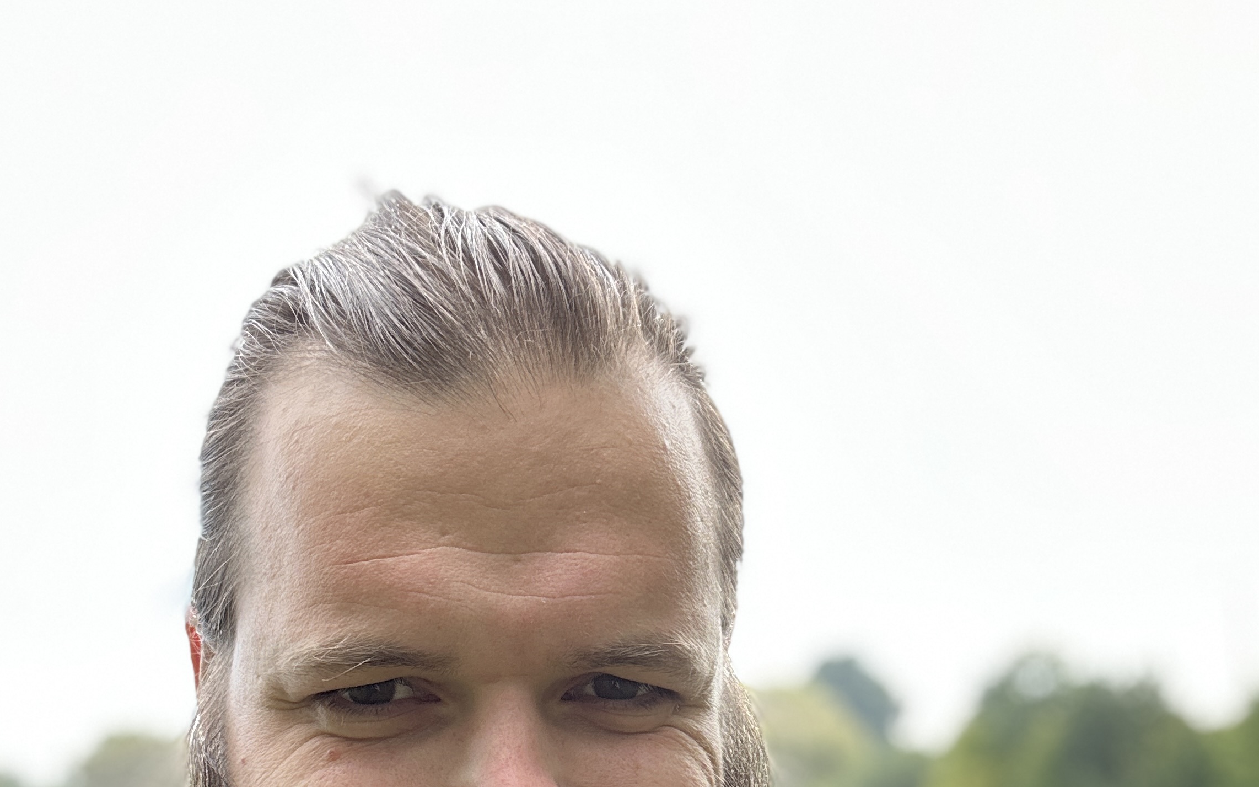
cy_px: 765
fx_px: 1475
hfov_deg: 46.2
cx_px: 622
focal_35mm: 43
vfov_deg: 28.2
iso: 40
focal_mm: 2.69
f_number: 1.9
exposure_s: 1/121
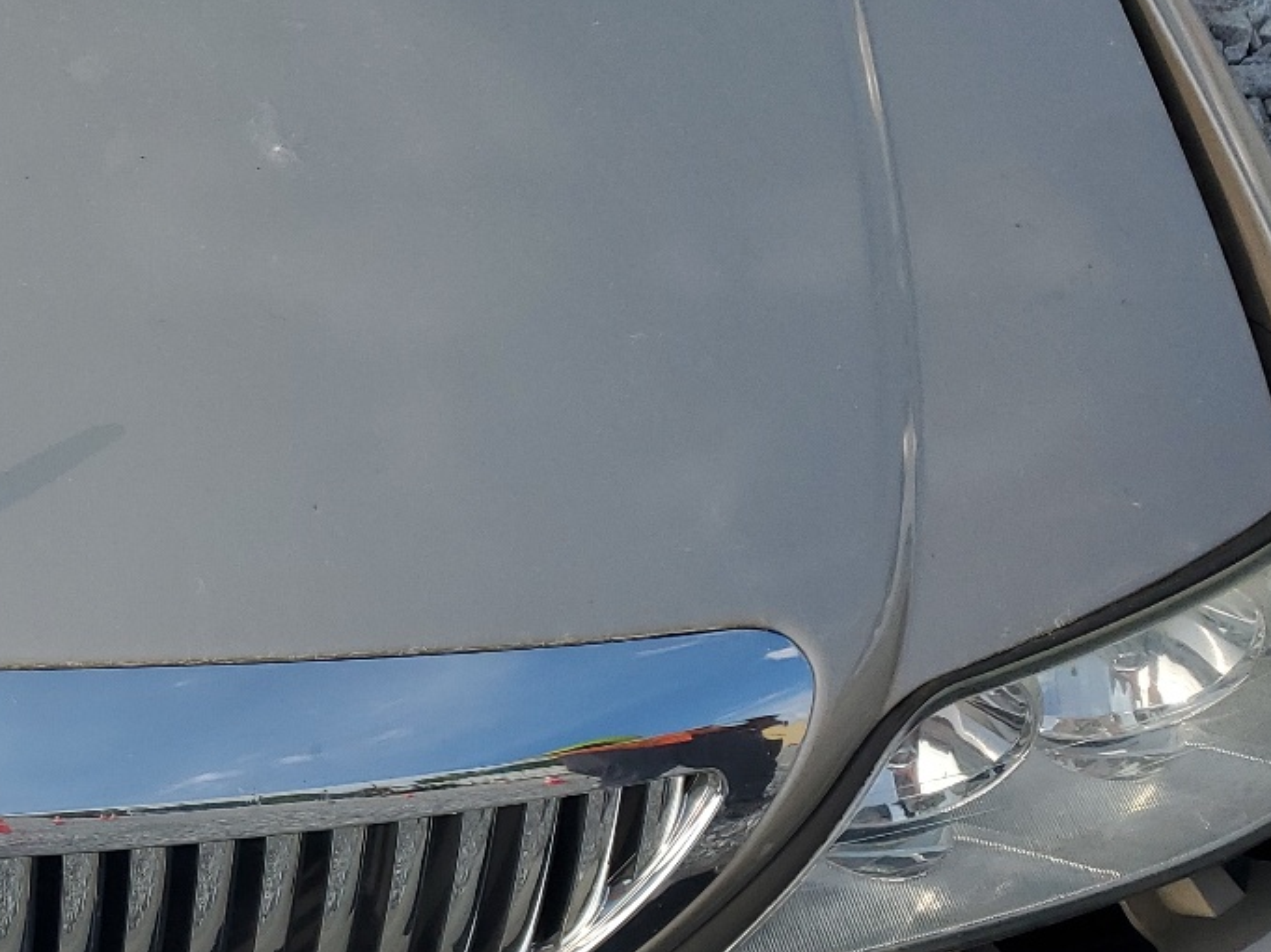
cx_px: -207
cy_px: 289
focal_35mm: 61
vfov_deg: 23.9
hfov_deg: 28.1
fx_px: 2239
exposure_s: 1/2500
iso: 50
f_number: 1.5
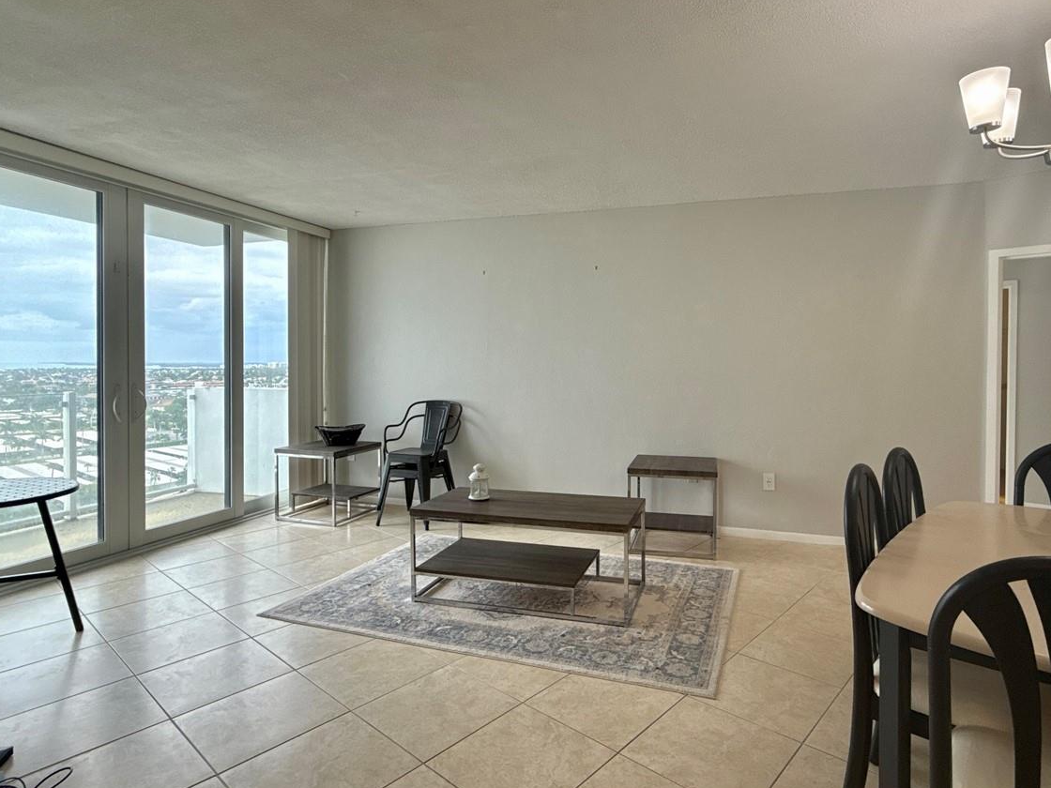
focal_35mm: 20
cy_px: 372
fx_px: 607
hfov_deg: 81.5
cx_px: 578
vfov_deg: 65.9
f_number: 2.2
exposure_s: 1/120
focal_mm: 2.22
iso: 100
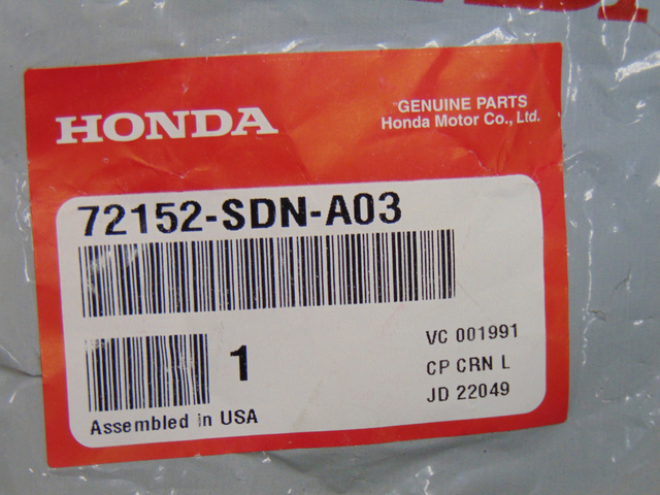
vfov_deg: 13.7
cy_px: 248
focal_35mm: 108
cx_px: 330
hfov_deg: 18.2
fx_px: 2059
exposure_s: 1/40
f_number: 3.9
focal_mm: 19.4
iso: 250
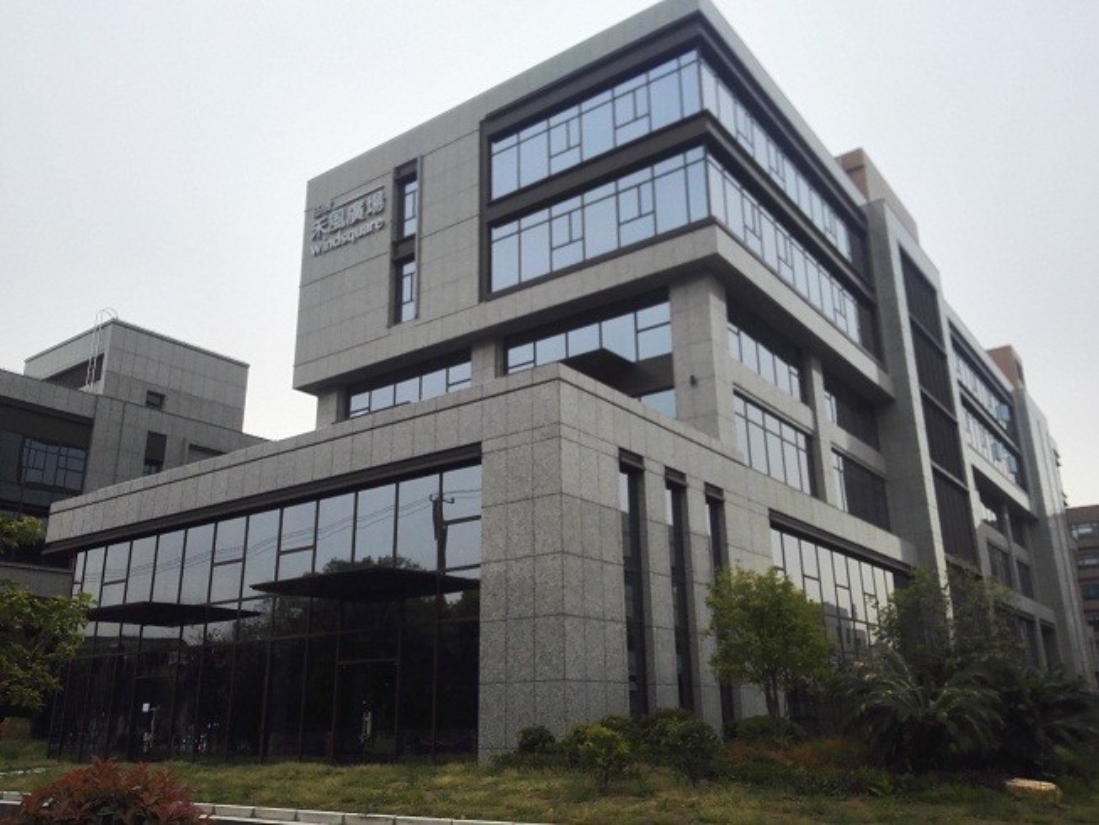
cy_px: 412
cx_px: 550
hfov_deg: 61.7
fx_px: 921
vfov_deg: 48.2
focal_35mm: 29
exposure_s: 1/257
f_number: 2
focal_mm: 3.8
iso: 80
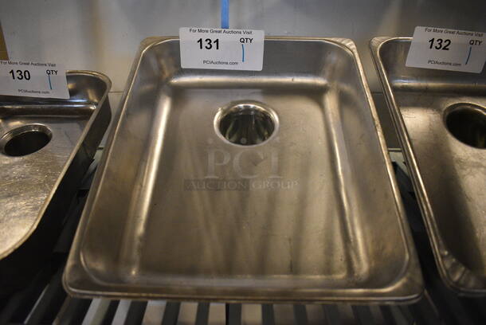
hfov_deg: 67.3
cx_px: 243
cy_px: 162
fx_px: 365
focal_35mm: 27
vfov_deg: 48.0
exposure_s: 1/125
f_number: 3.5
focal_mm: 18
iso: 3200
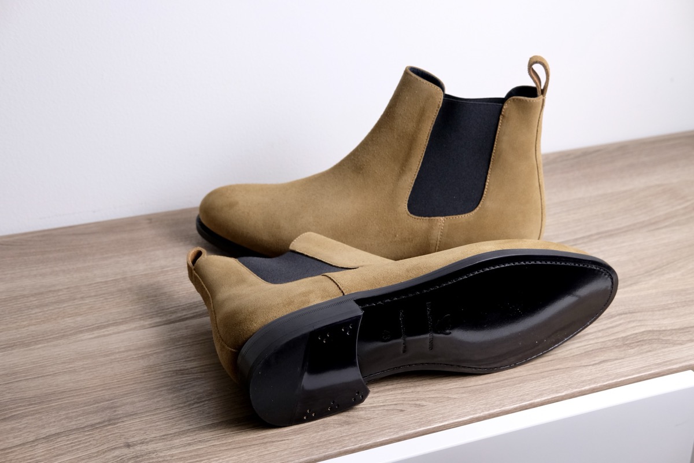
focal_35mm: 53
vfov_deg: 25.5
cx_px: 347
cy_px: 232
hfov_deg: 37.5
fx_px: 1022
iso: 1600
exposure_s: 1/100
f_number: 6.4
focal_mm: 35
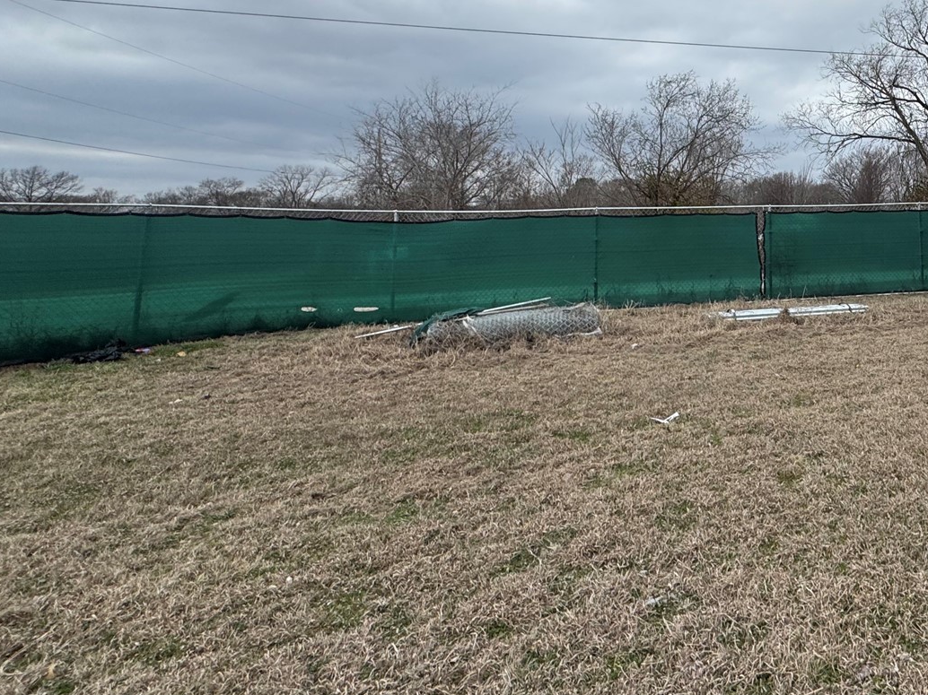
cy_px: 172
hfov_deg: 57.5
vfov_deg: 50.8
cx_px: 841
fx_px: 697
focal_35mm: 26
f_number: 2.2
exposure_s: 1/1832
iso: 50
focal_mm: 2.22
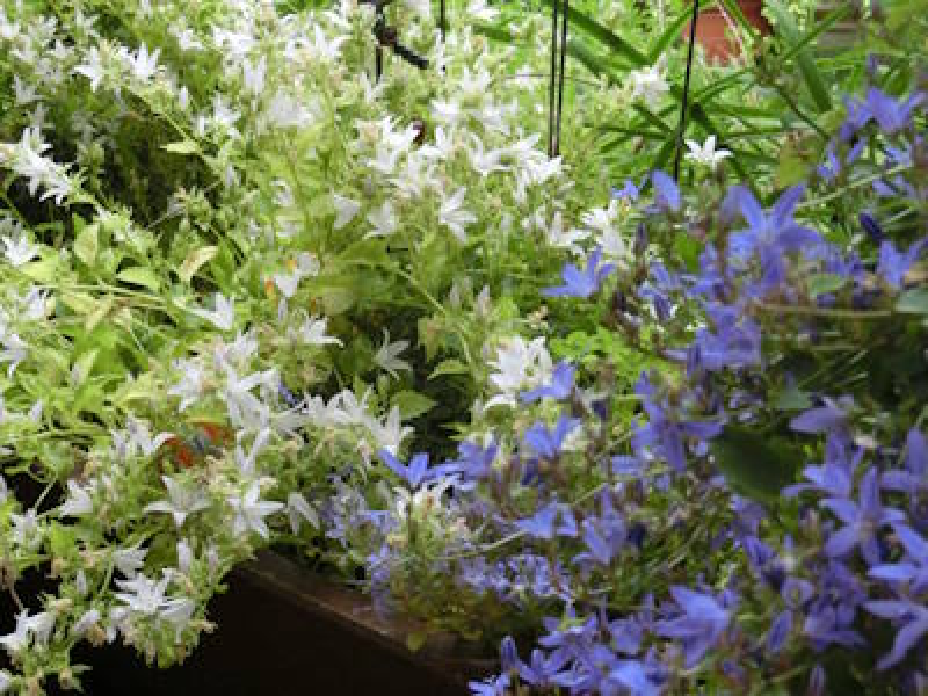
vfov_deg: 15.9
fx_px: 2493
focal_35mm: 93
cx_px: 464
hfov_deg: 21.1
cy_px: 348
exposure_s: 1/125
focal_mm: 16.5
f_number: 5.6
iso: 320
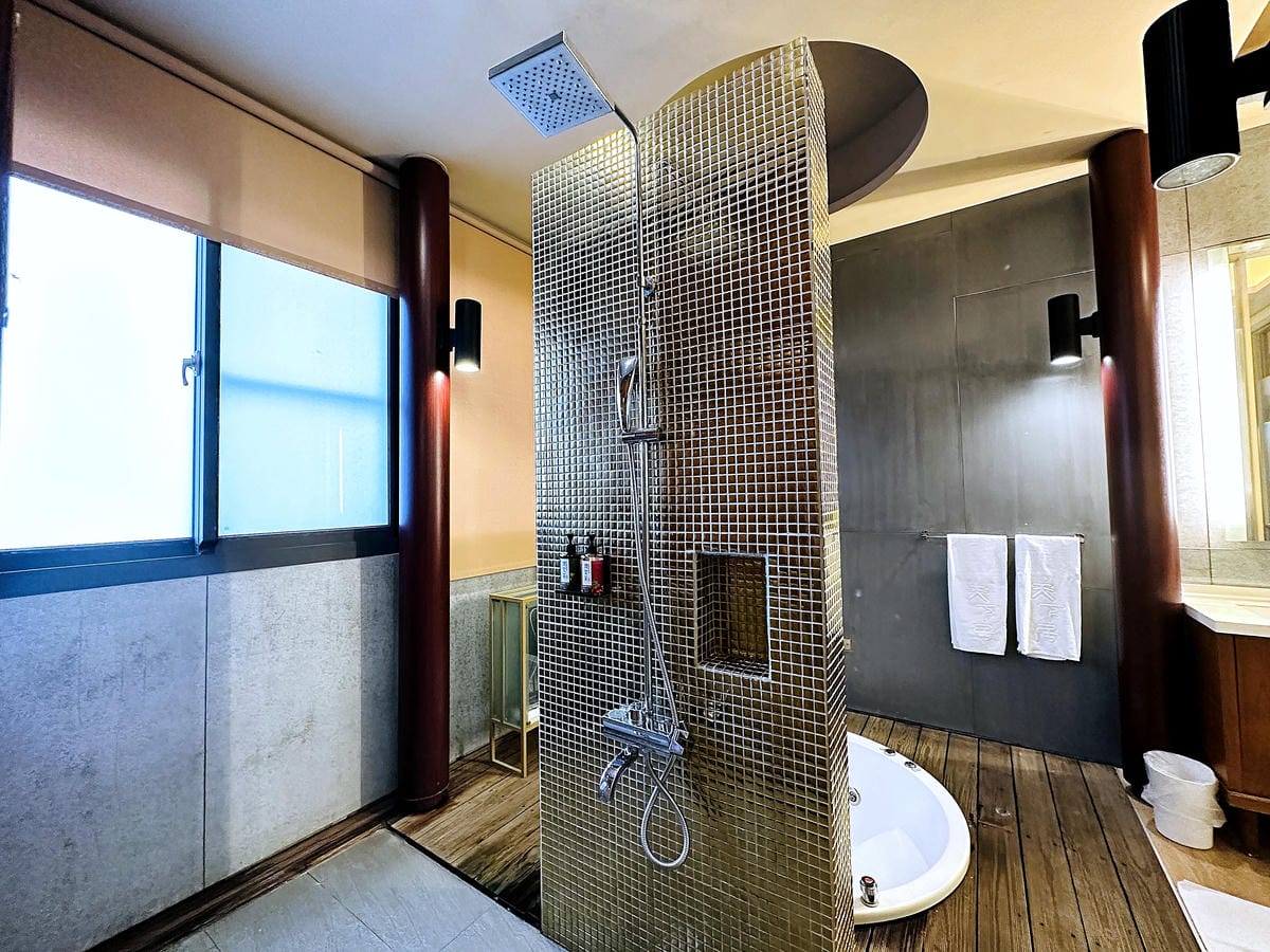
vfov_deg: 85.7
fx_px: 514
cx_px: 635
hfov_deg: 102.1
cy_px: 476
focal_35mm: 14
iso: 640
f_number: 2.2
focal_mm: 2.22
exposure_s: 1/60
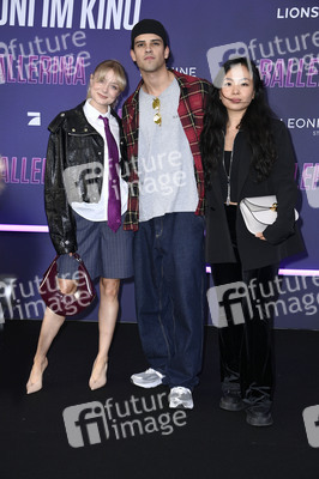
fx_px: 865
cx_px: 160
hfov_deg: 20.9
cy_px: 240
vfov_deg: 31.0
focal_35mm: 65
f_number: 5.6
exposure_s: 1/200
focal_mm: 65
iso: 320
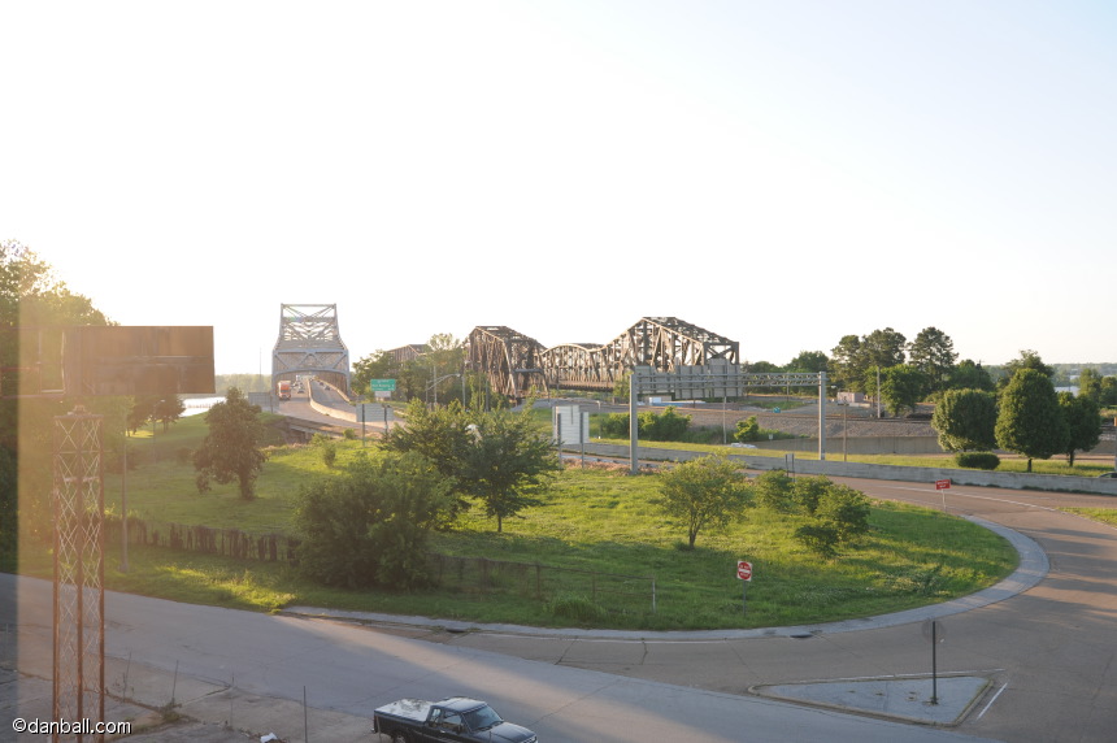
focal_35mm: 35
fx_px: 1085
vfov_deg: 37.8
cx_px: 558
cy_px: 372
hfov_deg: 54.5
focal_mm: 35
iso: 200
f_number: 7.1
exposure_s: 1/160
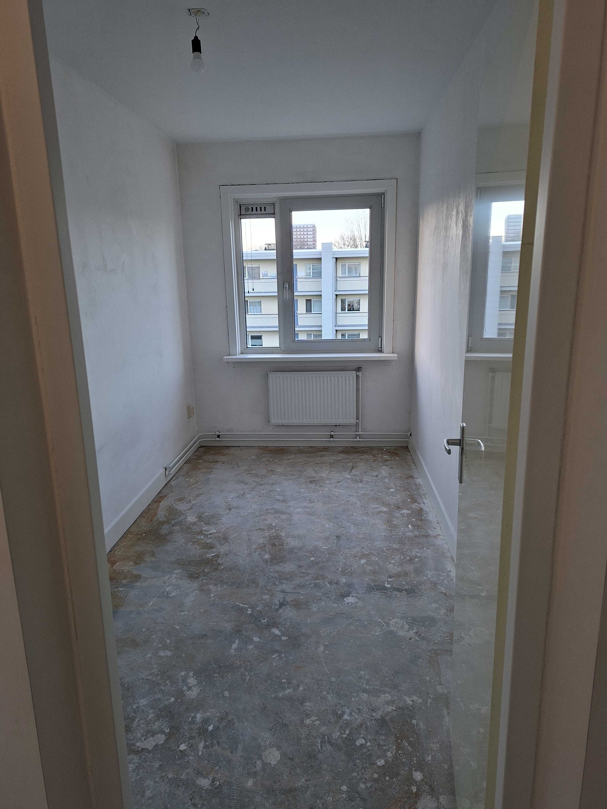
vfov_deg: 73.9
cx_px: 304
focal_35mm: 23
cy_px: 404
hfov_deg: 58.9
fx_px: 538
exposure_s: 1/120
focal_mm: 5.54
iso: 100
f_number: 1.8
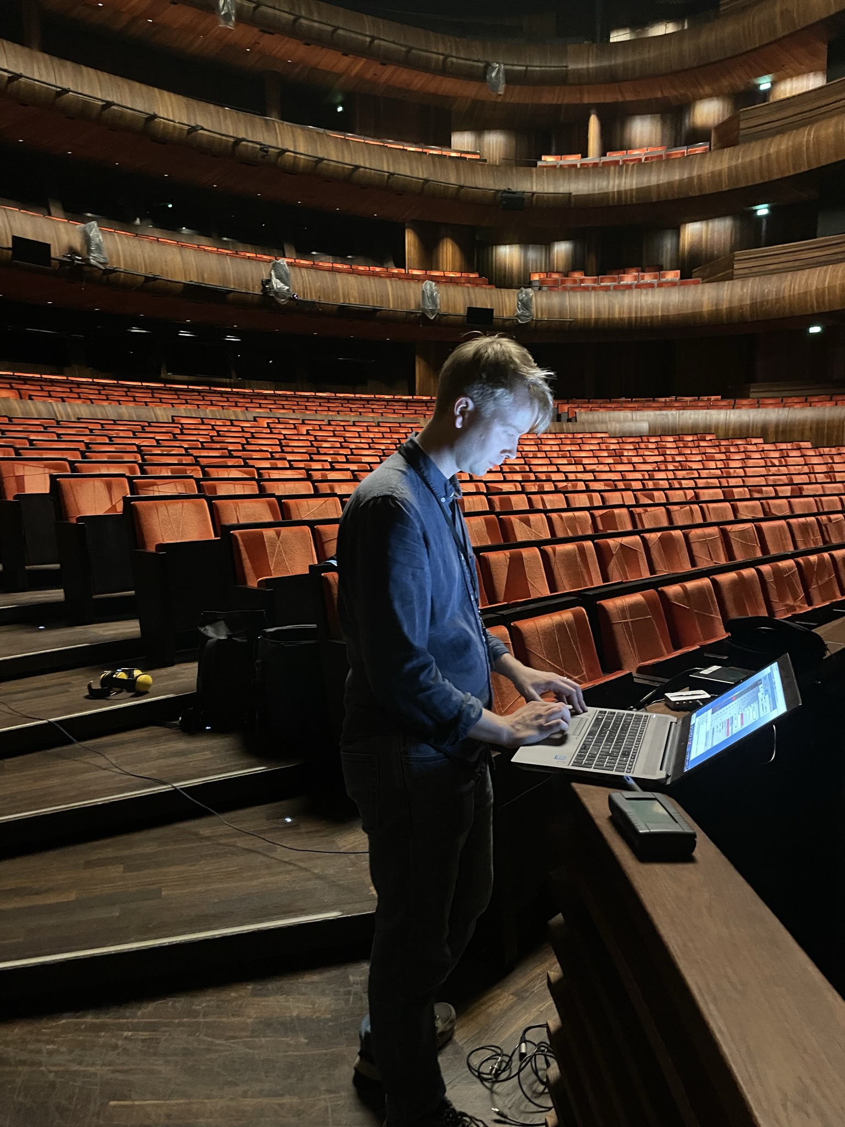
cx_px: 422
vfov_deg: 67.3
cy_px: 564
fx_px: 846
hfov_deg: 53.1
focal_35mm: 26
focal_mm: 4.2
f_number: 1.6
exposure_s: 1/24
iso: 800
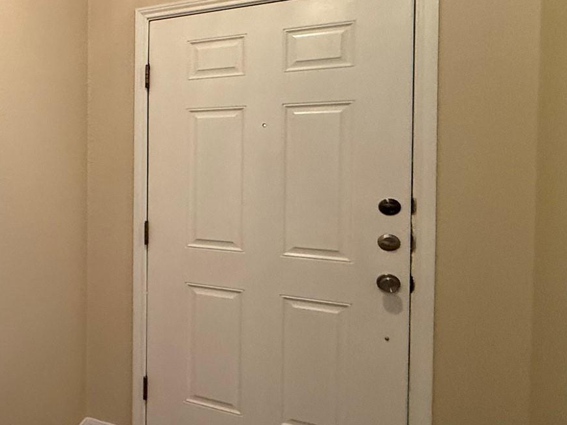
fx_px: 541
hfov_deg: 41.1
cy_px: 166
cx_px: -89
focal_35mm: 33
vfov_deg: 42.7
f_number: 2.2
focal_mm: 2.22
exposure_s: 1/60
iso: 400
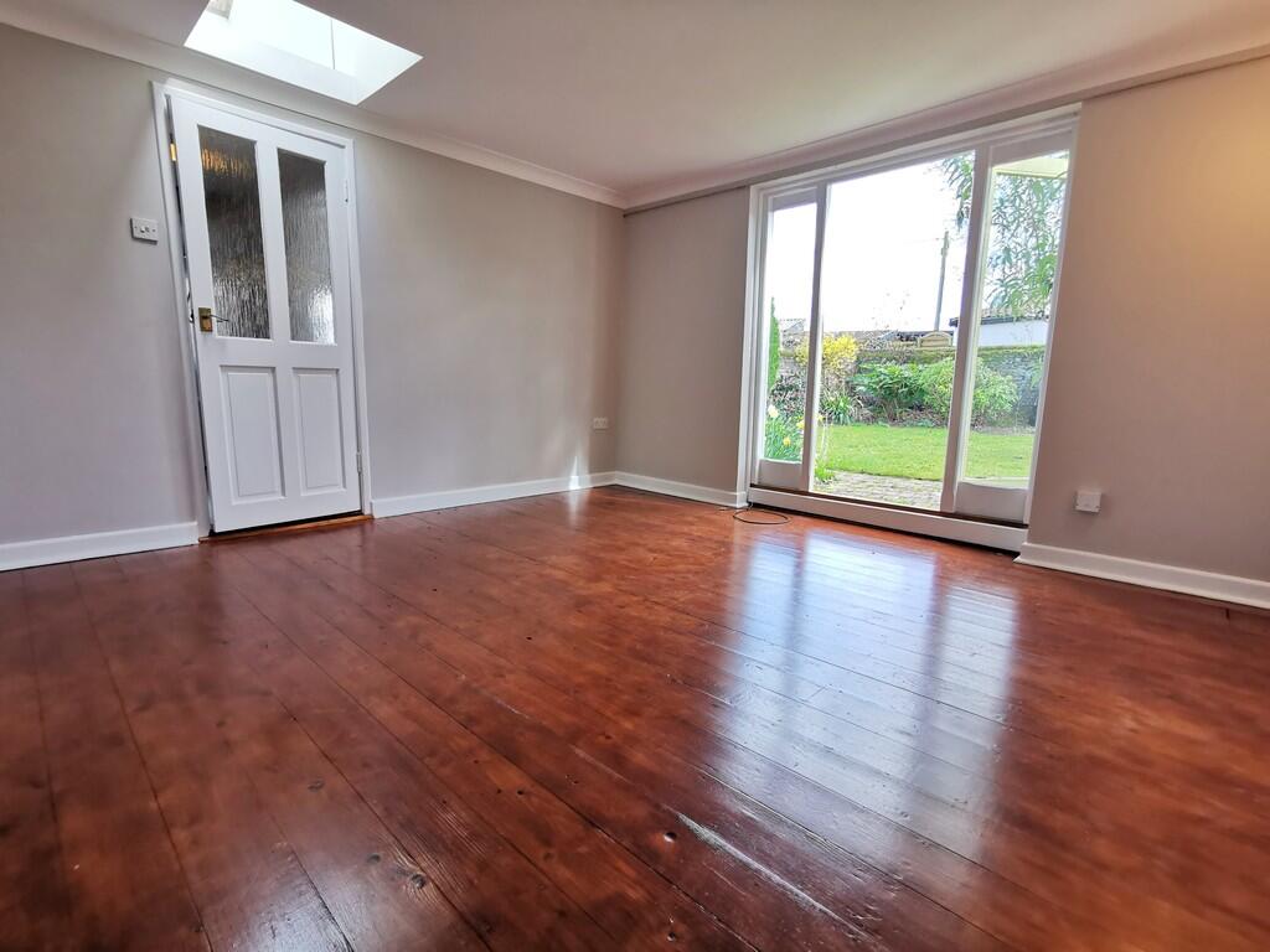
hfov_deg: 91.0
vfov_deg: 74.7
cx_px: 635
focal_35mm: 17
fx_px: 624
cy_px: 476
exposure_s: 1/100
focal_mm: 2.26
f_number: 2.2
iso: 160
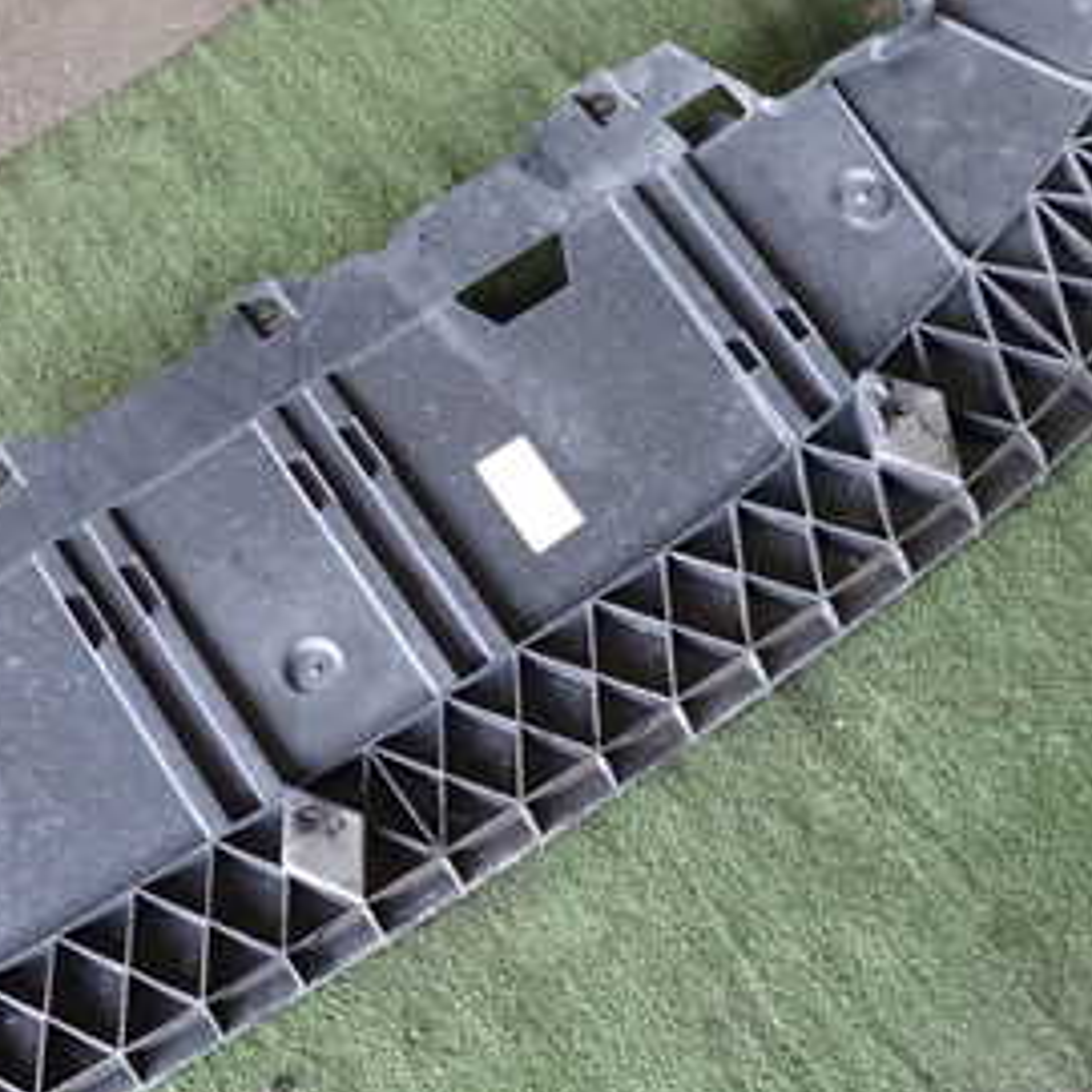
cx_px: 242
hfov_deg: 33.8
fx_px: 1749
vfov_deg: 34.6
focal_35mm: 49
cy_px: 641
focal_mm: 4.5
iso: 160
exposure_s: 1/60
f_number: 2
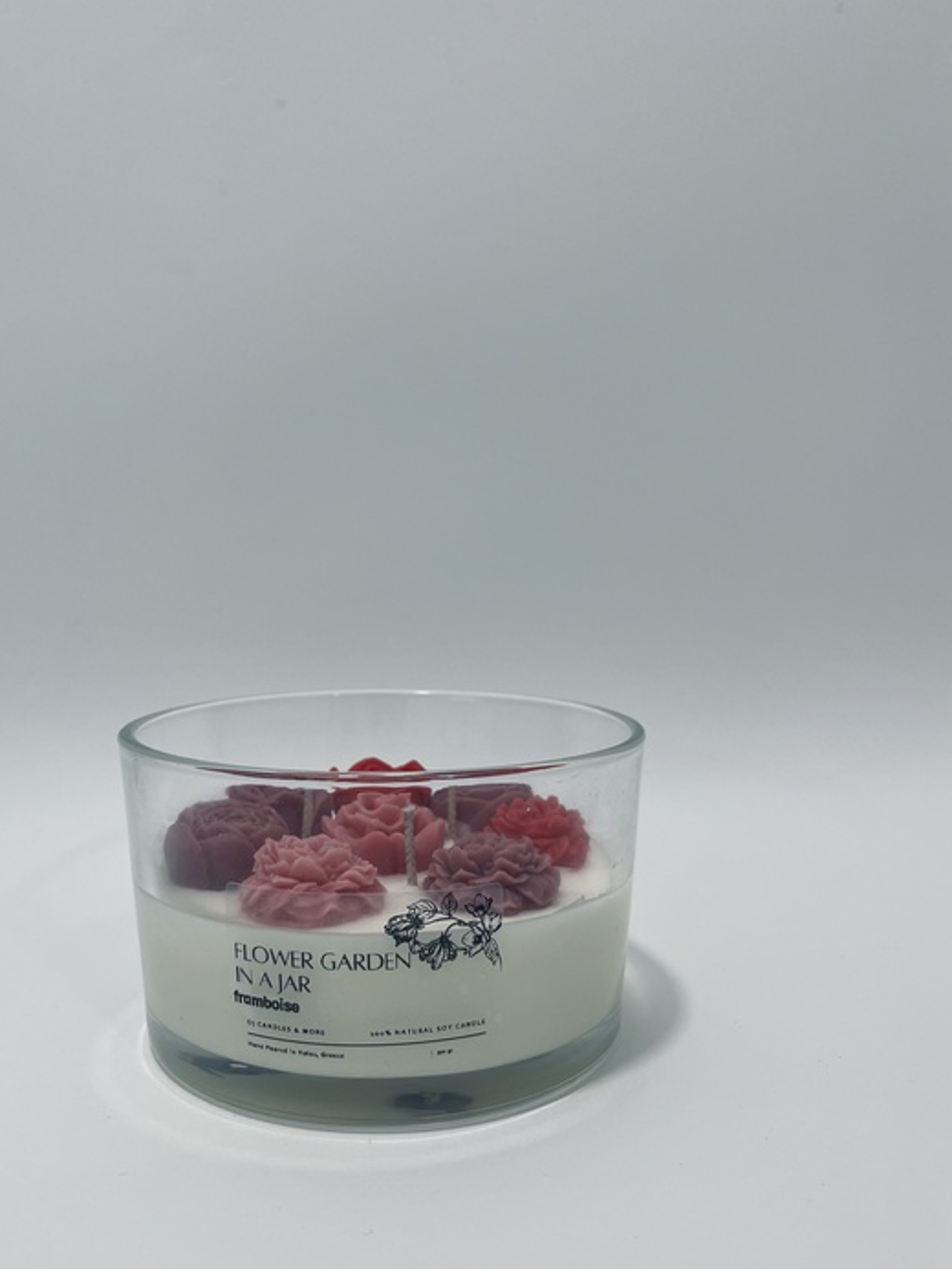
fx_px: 1100
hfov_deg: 46.7
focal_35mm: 30
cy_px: 665
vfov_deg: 59.9
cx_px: 427
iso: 50
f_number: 1.6
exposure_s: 1/100
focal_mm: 5.1
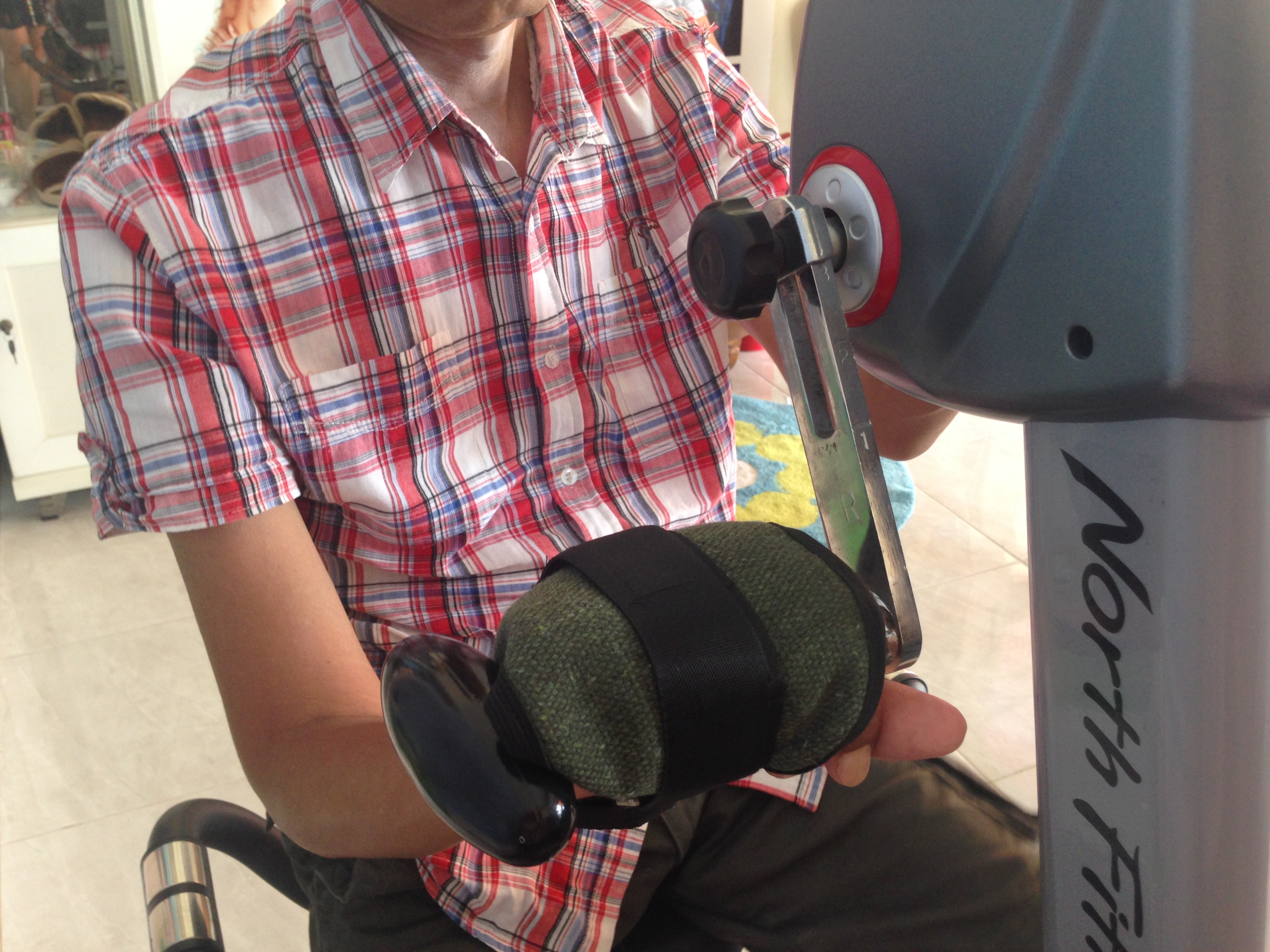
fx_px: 1211
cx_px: 635
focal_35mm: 33
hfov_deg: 55.4
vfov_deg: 42.9
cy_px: 476
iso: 80
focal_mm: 4.12
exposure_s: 1/20
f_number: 2.4
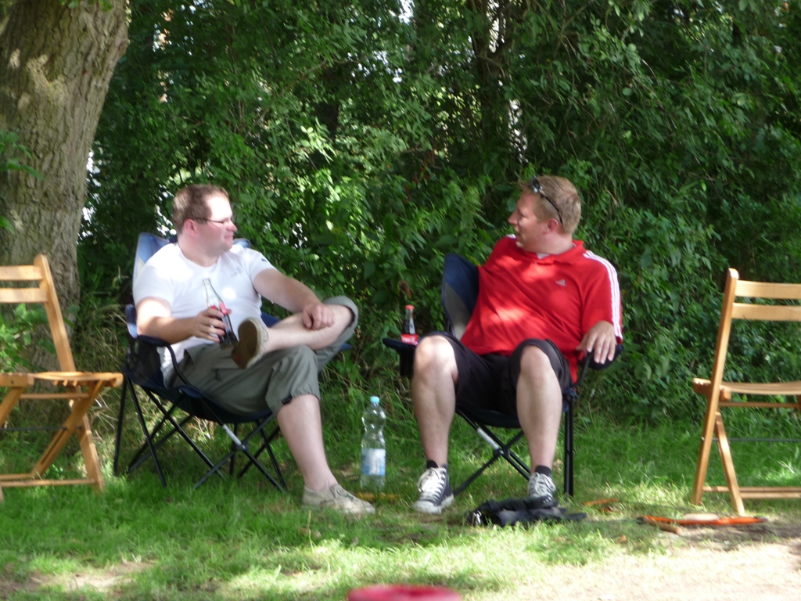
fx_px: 2962
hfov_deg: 15.4
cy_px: 300
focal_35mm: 128
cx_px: 400
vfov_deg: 11.6
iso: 100
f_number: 4.7
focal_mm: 21.8
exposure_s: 1/60
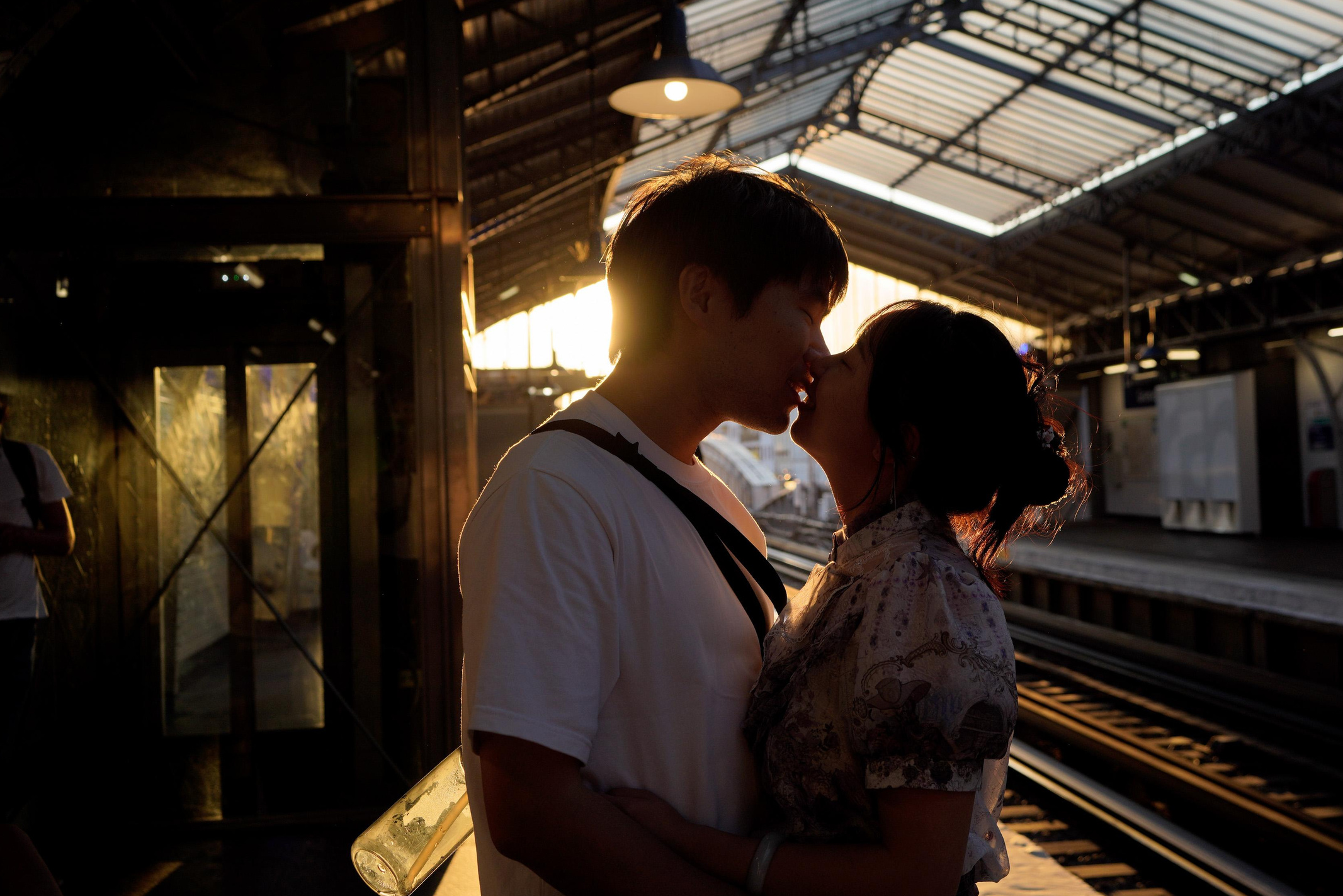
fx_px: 1567
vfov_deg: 31.9
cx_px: 769
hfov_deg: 46.3
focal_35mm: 42
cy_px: 403
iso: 160
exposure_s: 1/320
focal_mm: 35
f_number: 5
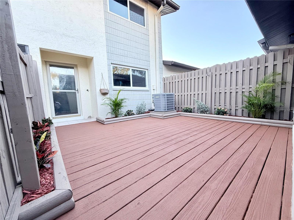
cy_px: 110
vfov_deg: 85.7
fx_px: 119
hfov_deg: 102.1
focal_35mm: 14
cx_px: 147
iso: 80
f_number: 2.2
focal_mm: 2.22
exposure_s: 1/99
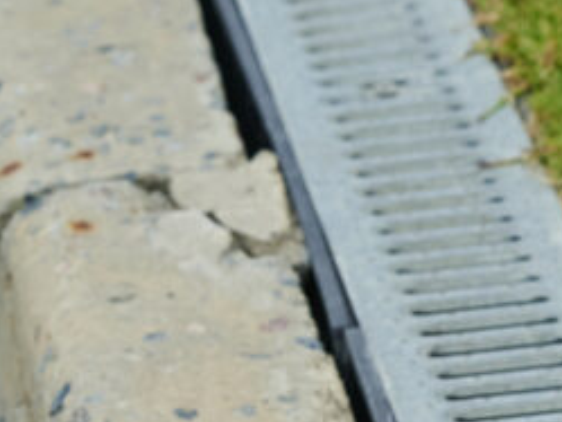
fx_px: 5458
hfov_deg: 5.9
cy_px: 346
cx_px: 503
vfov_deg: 4.4
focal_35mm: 336
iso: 400
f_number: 5
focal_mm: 85
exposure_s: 1/320
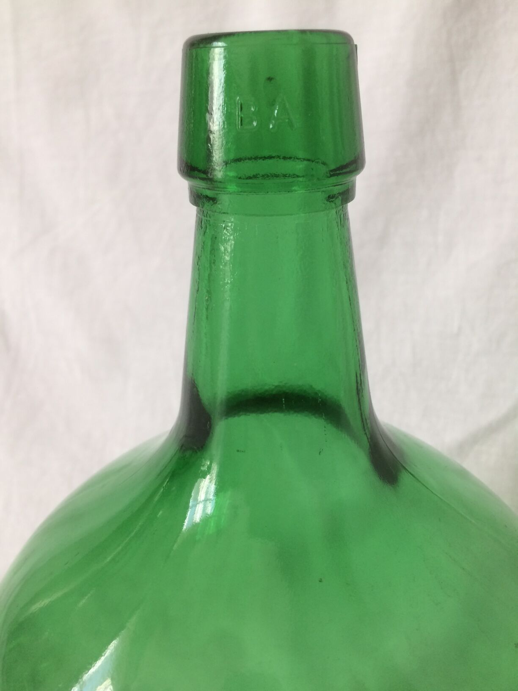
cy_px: 346
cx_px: 259
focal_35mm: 29
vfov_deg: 61.7
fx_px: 579
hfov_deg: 48.2
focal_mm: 4.15
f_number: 2.2
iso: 40
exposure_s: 1/33
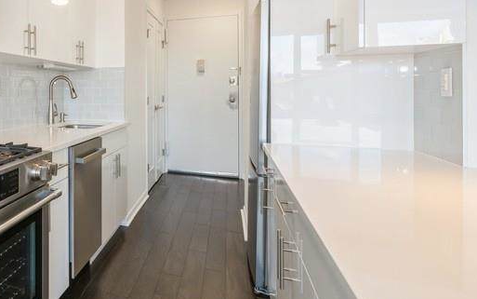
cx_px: 81
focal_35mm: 25
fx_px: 325
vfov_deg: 48.5
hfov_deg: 64.6
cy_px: 100
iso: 200
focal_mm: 14
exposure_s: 1/5
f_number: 11
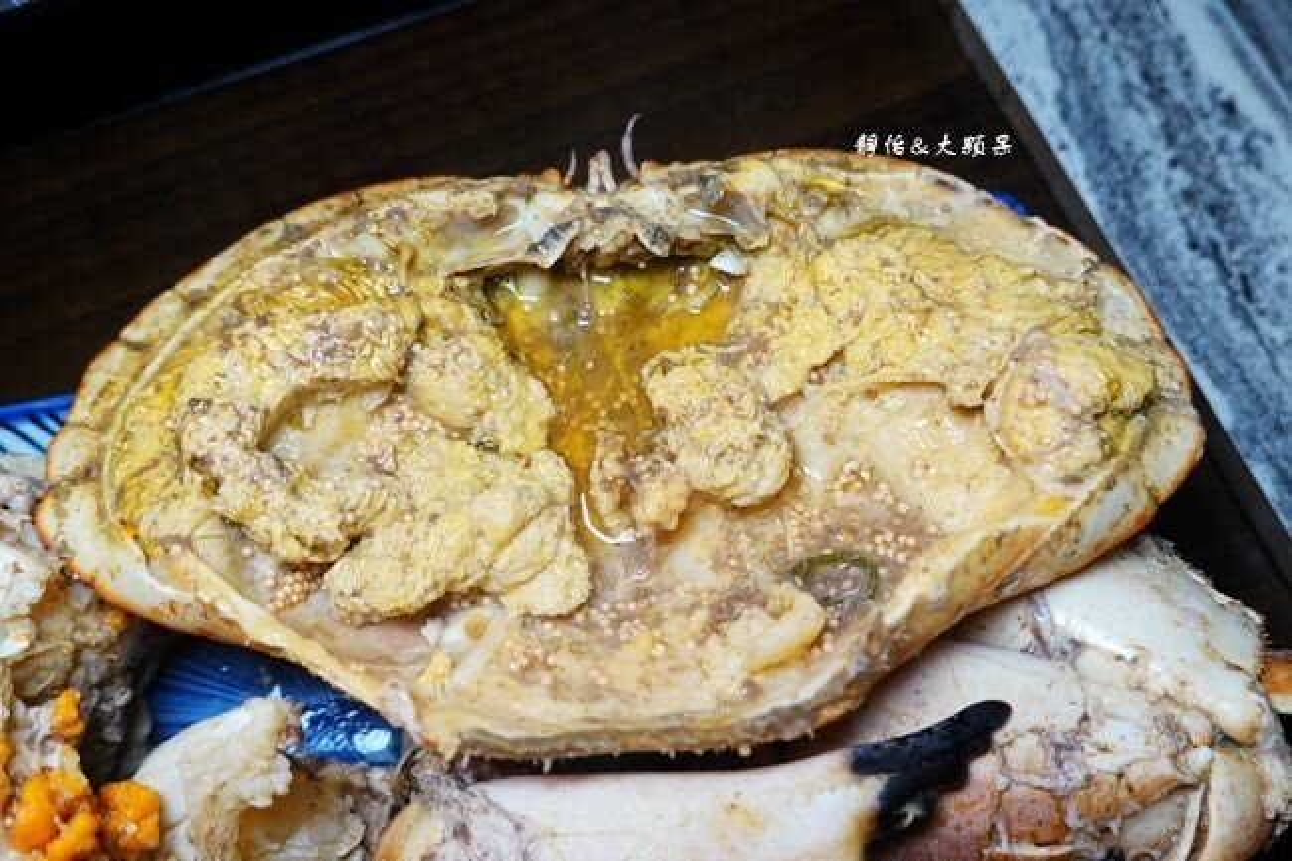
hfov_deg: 51.9
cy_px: 430
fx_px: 1327
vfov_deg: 35.9
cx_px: 646
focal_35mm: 37
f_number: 3.5
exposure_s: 1/40
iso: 160
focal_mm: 13.56
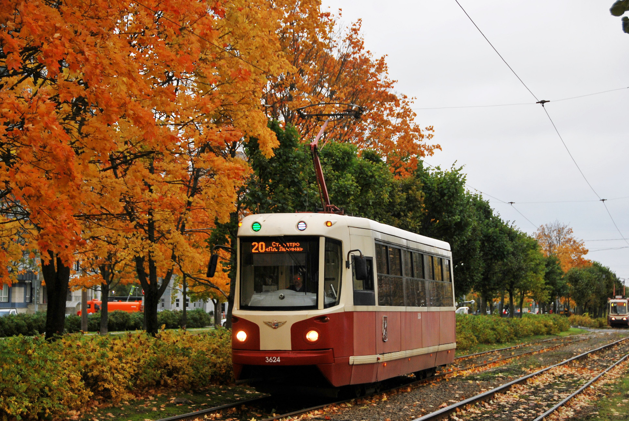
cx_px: 314
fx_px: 1469
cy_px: 210
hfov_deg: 24.2
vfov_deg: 16.3
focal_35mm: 84
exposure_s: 1/125
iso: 100
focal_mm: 56
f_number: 5
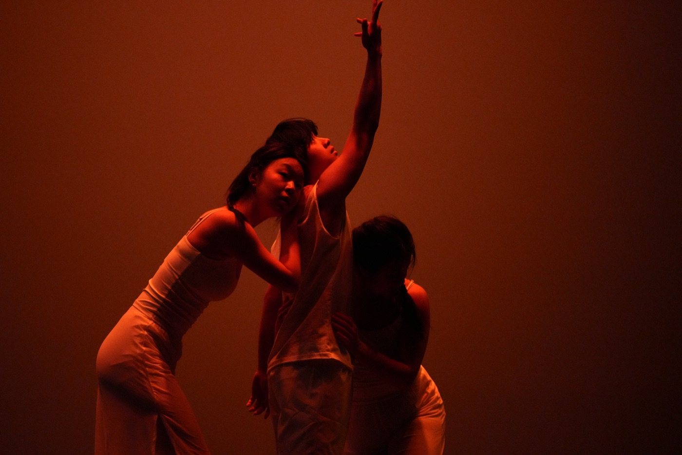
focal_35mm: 200
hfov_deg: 10.3
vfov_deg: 6.9
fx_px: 3788
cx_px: 341
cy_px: 228
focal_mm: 200
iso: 12800
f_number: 2.8
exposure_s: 1/500
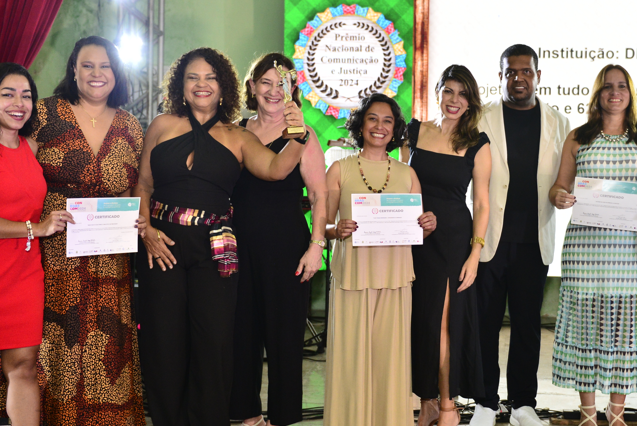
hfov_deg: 37.2
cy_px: 208
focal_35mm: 53
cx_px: 410
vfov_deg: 25.5
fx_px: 938
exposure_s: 1/160
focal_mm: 32
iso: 1000
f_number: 2.8
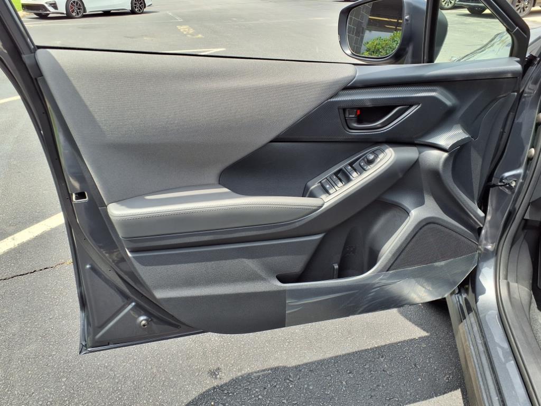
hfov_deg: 65.3
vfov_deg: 51.4
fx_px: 422
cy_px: 203
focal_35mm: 27
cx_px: 270
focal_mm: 3.58
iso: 40
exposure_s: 1/769
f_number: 1.9
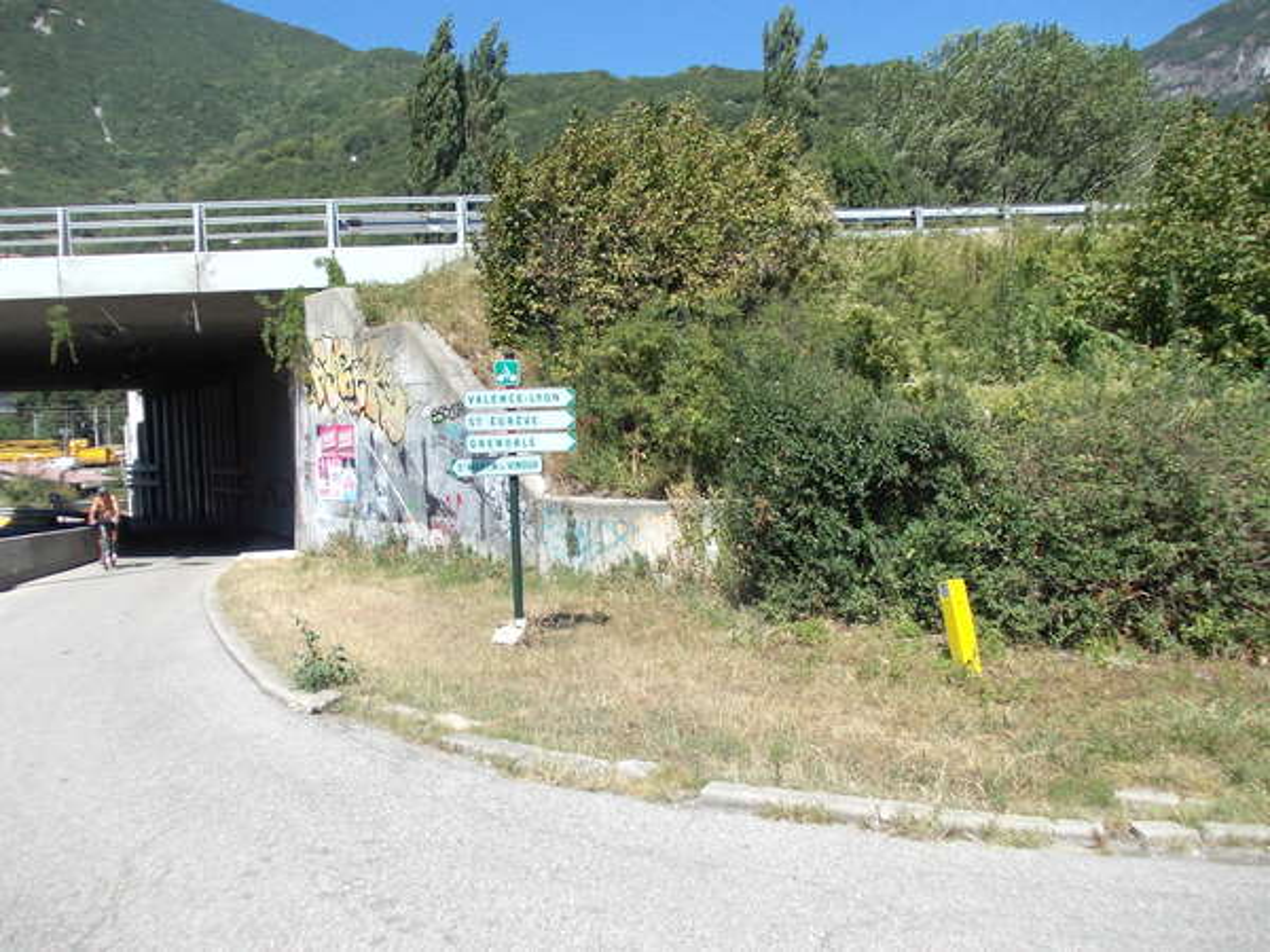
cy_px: 476
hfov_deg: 63.4
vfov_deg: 49.7
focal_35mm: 28
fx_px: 1027
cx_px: 635
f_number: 5.4
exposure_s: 1/320
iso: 80
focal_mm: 4
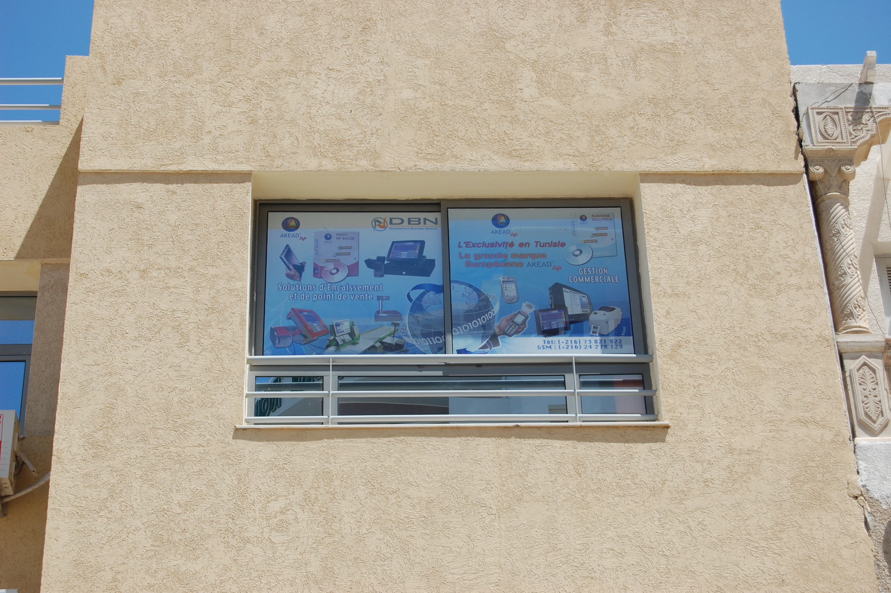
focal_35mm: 82
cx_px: 446
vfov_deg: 16.5
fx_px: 2040
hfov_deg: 24.6
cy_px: 296
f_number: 10
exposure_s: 1/400
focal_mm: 55
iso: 200
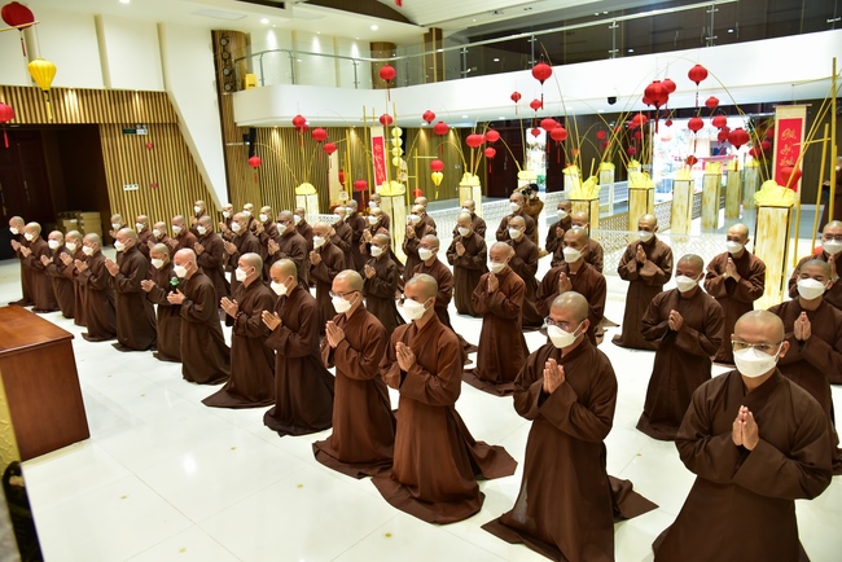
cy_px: 281
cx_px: 421
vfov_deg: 53.2
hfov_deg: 73.7
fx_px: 562
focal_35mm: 24
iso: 1600
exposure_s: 1/40
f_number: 5
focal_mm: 24
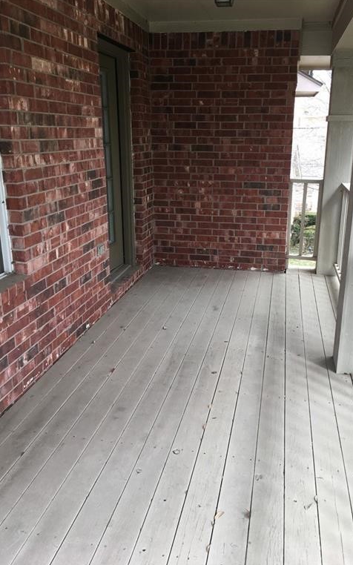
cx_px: 190
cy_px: 282
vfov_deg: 61.2
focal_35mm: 31
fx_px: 477
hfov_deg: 40.6
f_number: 2.2
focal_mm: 4.15
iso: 40
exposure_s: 1/120
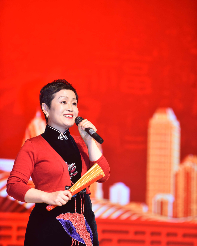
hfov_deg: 7.8
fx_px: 1443
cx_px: 99
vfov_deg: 9.8
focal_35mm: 198
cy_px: 135
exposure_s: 1/250
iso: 1250
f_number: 3.5
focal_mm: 175
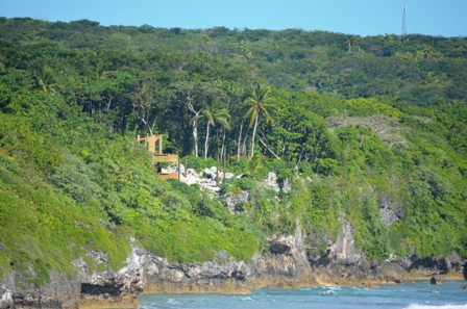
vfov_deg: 3.0
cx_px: 234
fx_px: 5827
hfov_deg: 4.6
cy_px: 154
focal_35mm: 450
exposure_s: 1/2000
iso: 400
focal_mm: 300
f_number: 5.6
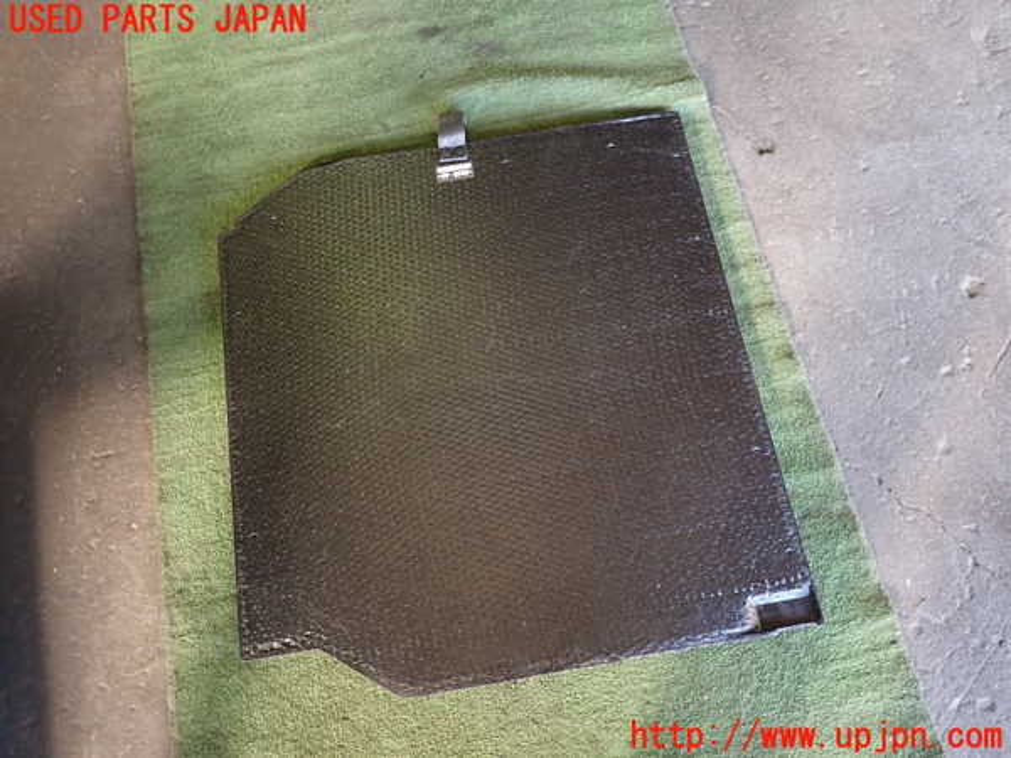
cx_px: 506
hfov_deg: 69.4
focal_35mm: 25
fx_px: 730
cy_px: 379
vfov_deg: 54.9
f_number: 2
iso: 200
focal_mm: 4.5
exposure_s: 1/30
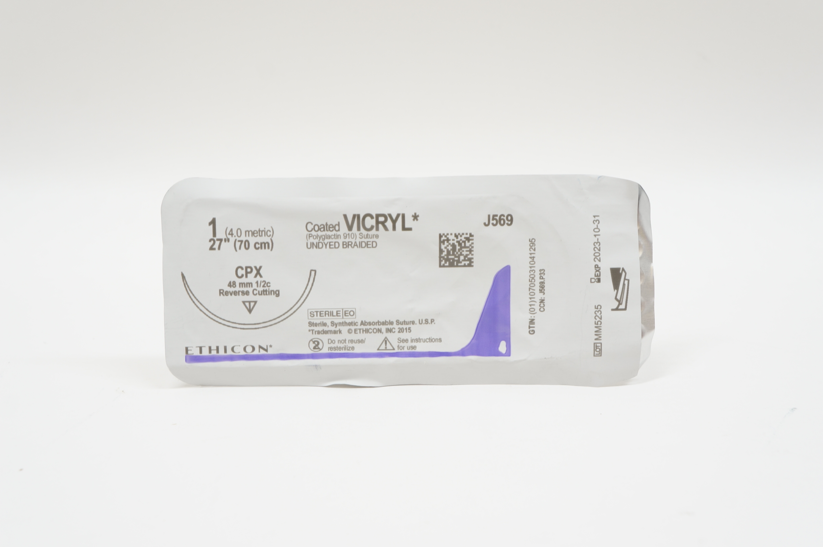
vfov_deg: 29.8
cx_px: 412
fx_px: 1028
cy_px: 274
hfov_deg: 43.6
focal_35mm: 45
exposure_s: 1/40
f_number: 7.1
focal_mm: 30
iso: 400
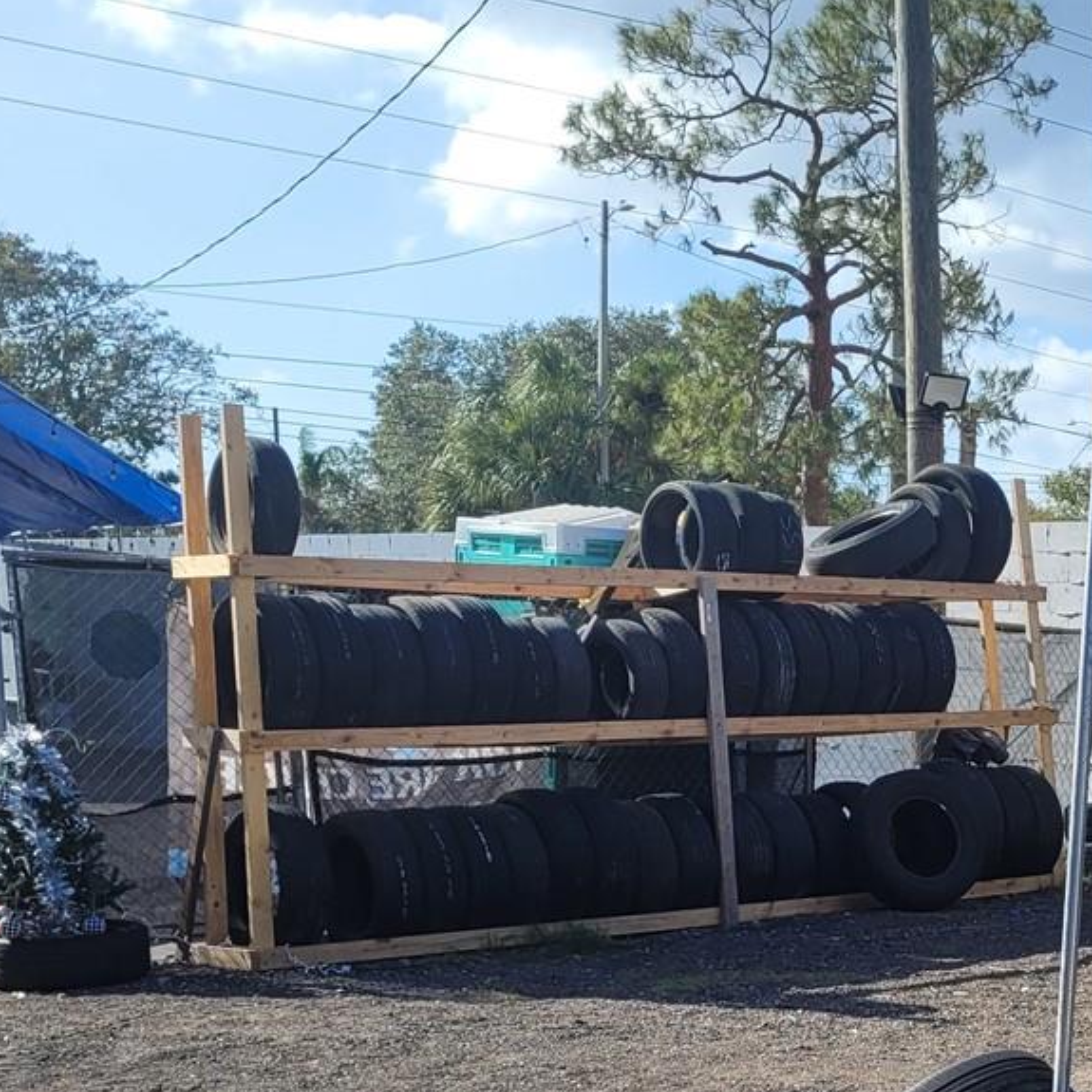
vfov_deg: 26.2
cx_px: 1204
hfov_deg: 25.0
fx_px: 2284
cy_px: 923
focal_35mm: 64
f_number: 1.8
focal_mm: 5.4
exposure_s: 1/1910
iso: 40
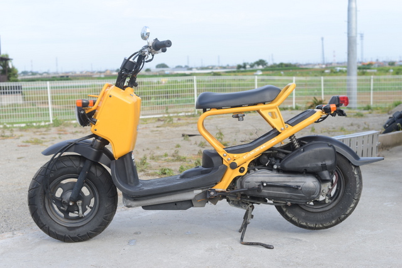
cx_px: 201
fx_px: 558
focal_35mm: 50
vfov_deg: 27.0
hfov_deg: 39.6
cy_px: 134
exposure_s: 1/160
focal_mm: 50
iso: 100
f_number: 6.3
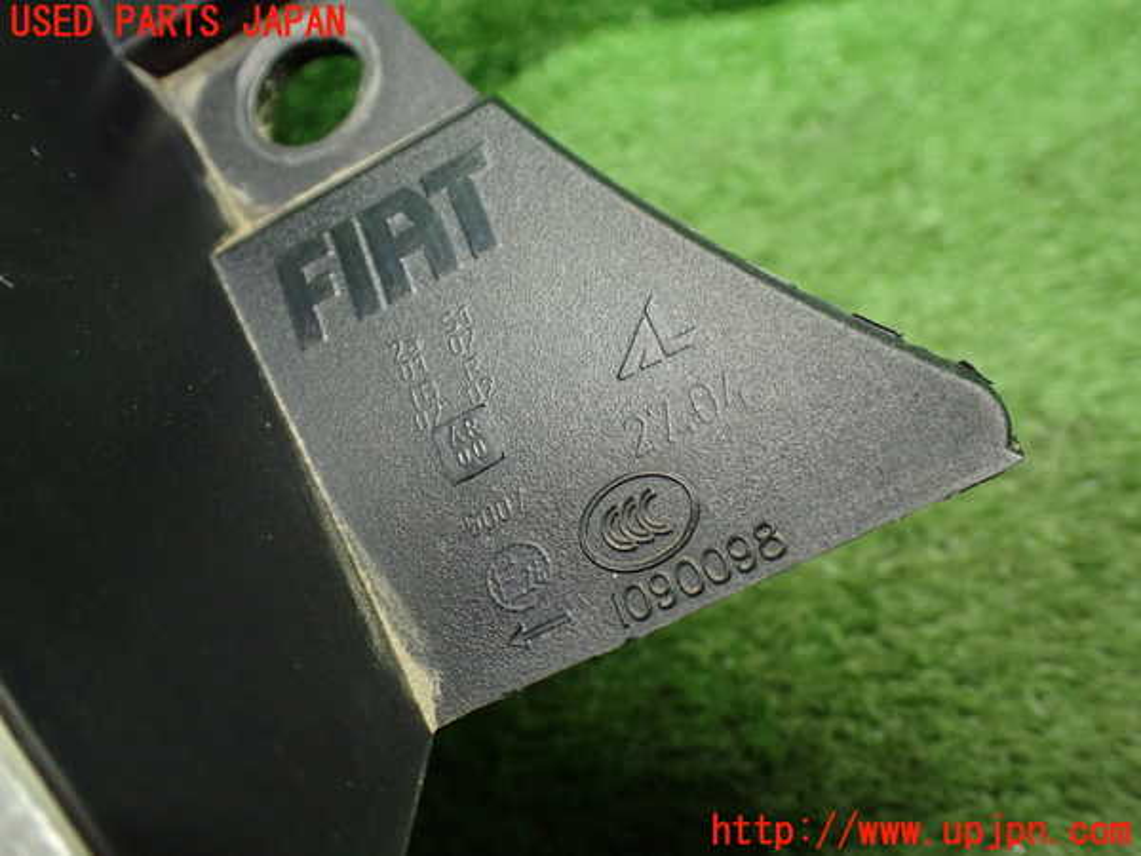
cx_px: 570
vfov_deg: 46.8
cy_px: 428
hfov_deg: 60.0
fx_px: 989
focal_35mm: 30
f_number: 2.3
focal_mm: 5.4
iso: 800
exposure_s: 1/100
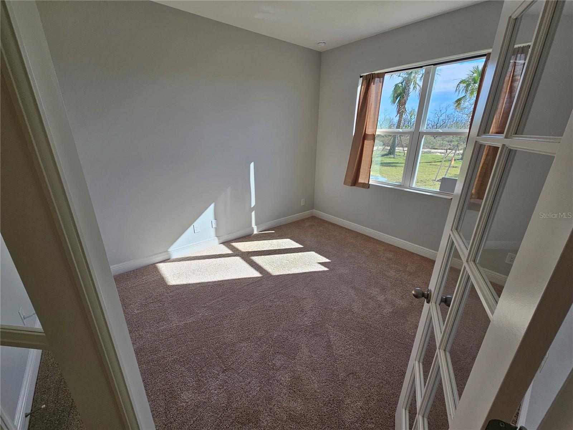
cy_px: 215
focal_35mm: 13
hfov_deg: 106.2
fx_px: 215
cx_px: 286
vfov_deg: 89.9
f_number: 2.2
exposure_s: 1/293
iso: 50
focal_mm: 2.2
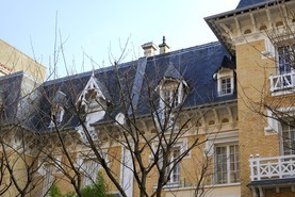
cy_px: 134
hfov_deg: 37.4
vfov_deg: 25.4
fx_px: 435
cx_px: 166
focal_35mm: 53
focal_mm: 35
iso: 400
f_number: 13
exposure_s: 1/80
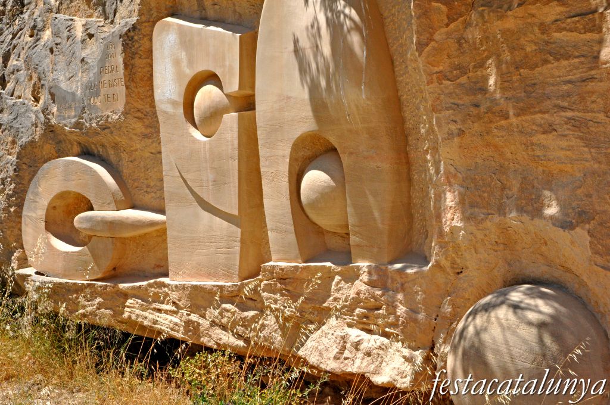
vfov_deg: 22.6
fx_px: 1015
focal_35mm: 60
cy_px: 202
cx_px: 305
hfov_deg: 33.4
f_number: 13
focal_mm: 40
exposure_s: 1/640
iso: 640
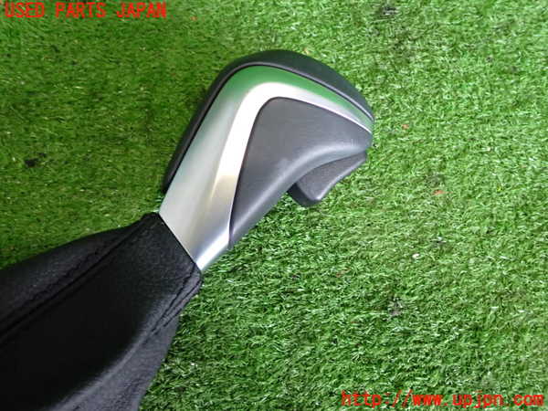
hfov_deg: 56.8
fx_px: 507
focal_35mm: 32
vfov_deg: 44.2
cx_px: 274
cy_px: 206
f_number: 2.4
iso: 500
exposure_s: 1/30
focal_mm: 5.79
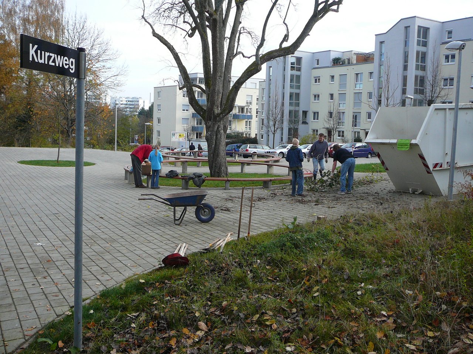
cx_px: 236
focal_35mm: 35
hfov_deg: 52.6
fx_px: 478
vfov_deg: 40.7
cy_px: 177
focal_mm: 5.2
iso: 80
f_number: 2.8
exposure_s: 1/320
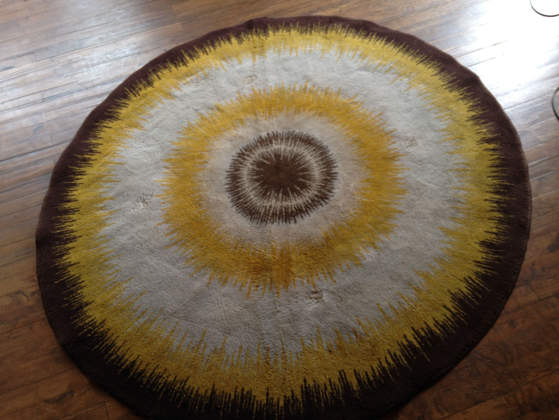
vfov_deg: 42.9
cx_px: 280
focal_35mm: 33
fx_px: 533
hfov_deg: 55.4
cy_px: 210
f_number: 2.4
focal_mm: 4.12
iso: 50
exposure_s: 1/24
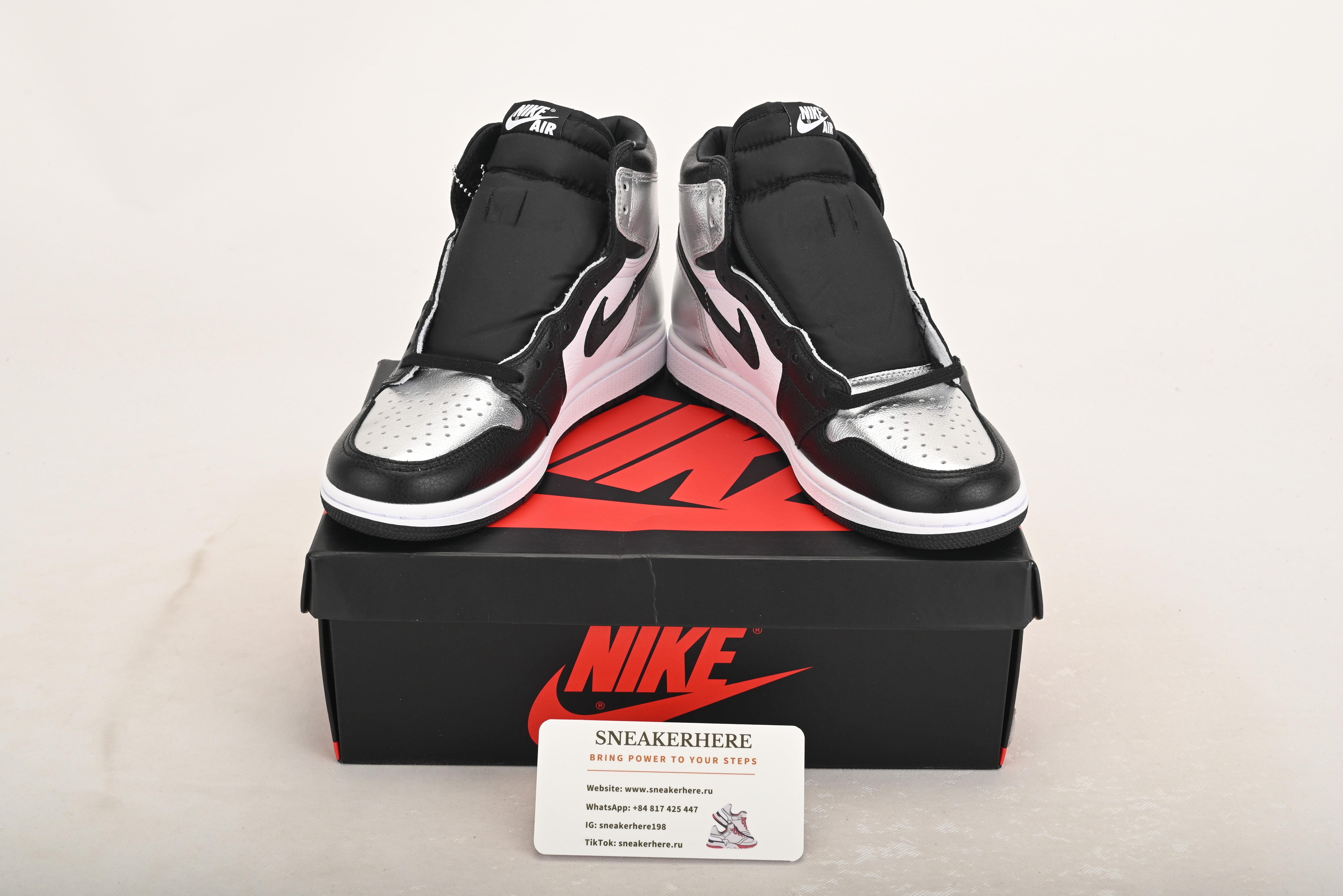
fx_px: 1866
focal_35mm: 50
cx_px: 672
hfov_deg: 39.6
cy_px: 448
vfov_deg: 27.0
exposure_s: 1/200
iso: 100
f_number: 11
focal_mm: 50
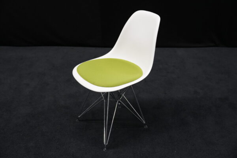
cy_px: 79
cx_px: 118
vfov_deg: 34.2
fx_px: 257
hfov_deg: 49.6
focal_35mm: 39
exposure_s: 1/160
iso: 5000
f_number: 4
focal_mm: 39
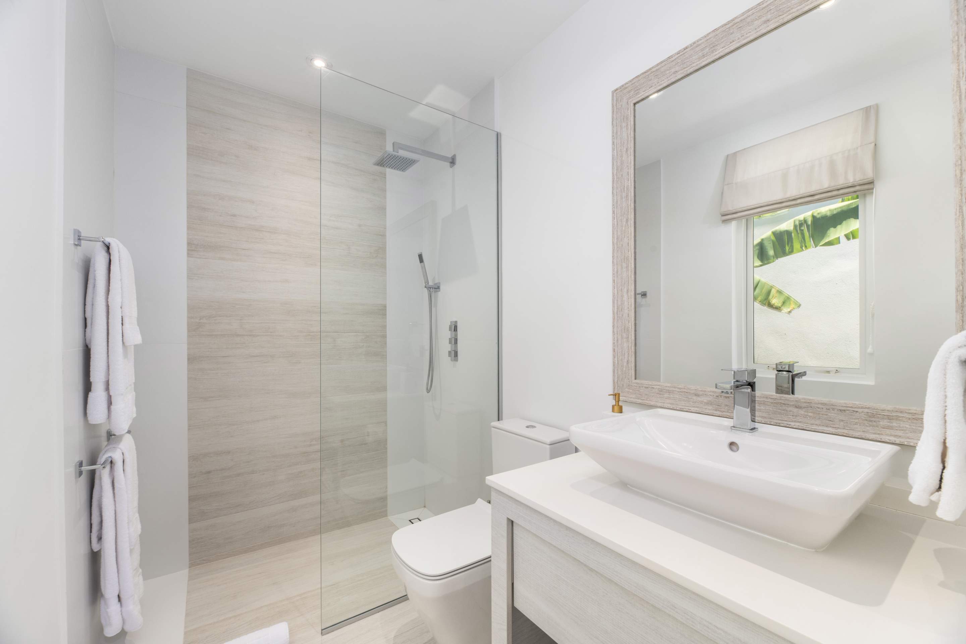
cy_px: 322
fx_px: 376
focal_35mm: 14
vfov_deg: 81.2
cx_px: 483
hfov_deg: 104.3
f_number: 11
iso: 250
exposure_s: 1/60
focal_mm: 14
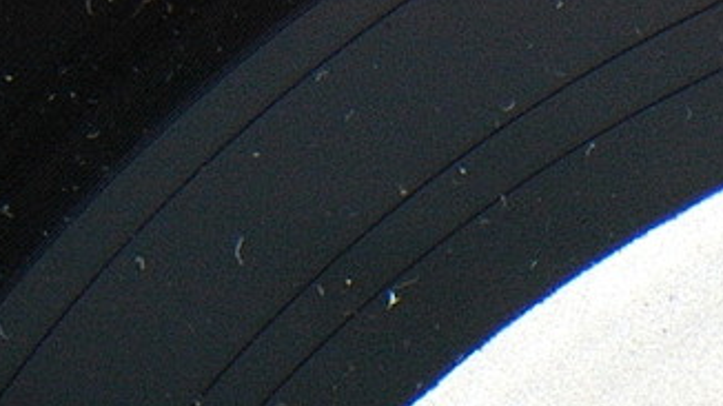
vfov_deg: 3.5
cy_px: 1473
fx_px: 6462
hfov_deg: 6.3
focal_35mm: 337
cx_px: 1322
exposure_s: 1/160
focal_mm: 35
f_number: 6.3
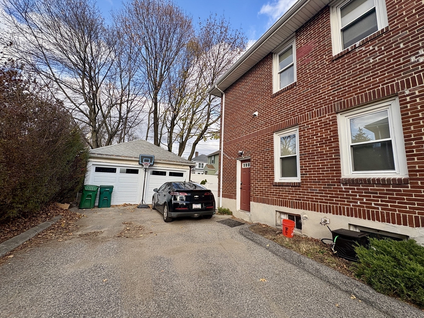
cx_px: 212
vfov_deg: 85.7
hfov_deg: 102.1
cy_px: 159
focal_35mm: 14
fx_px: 171
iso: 40
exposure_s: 1/537
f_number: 2.2
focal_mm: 2.22
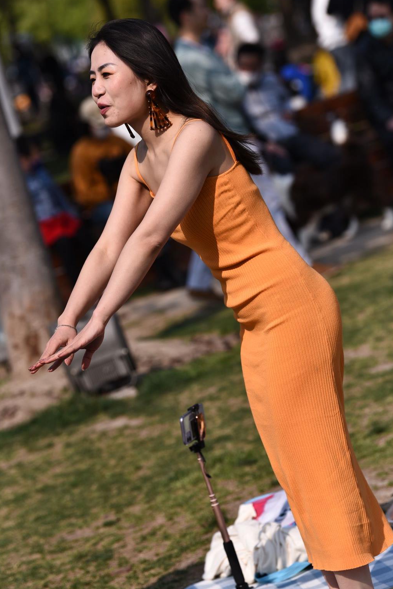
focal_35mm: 154
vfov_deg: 13.3
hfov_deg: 8.9
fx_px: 2520
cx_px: 212
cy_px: 325
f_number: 4
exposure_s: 1/3200
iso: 200
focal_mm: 130
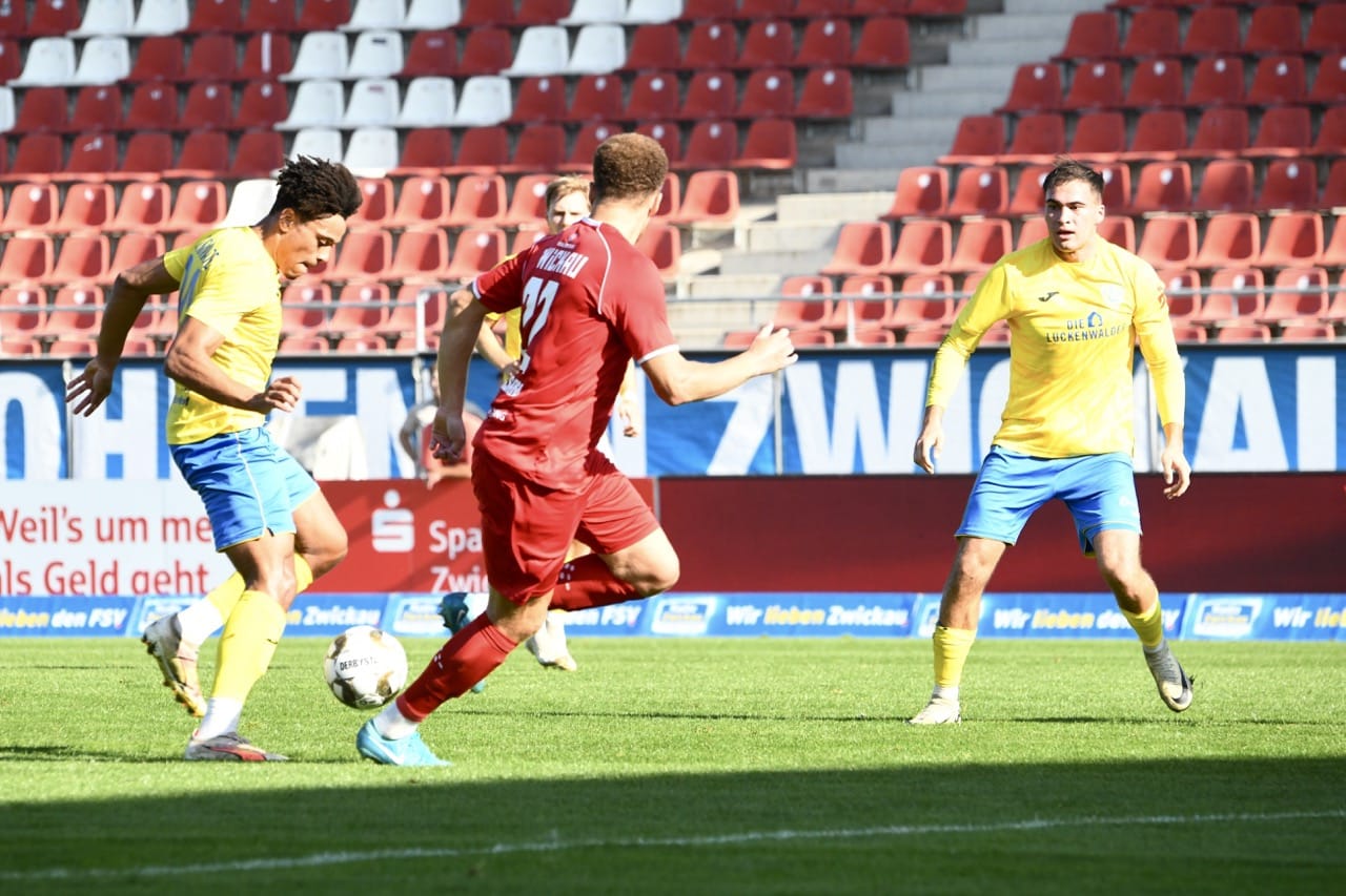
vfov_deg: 4.4
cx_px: 673
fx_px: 11588
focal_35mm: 310
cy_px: 448
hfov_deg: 6.6
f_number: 8
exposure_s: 1/1600
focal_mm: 310
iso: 2000
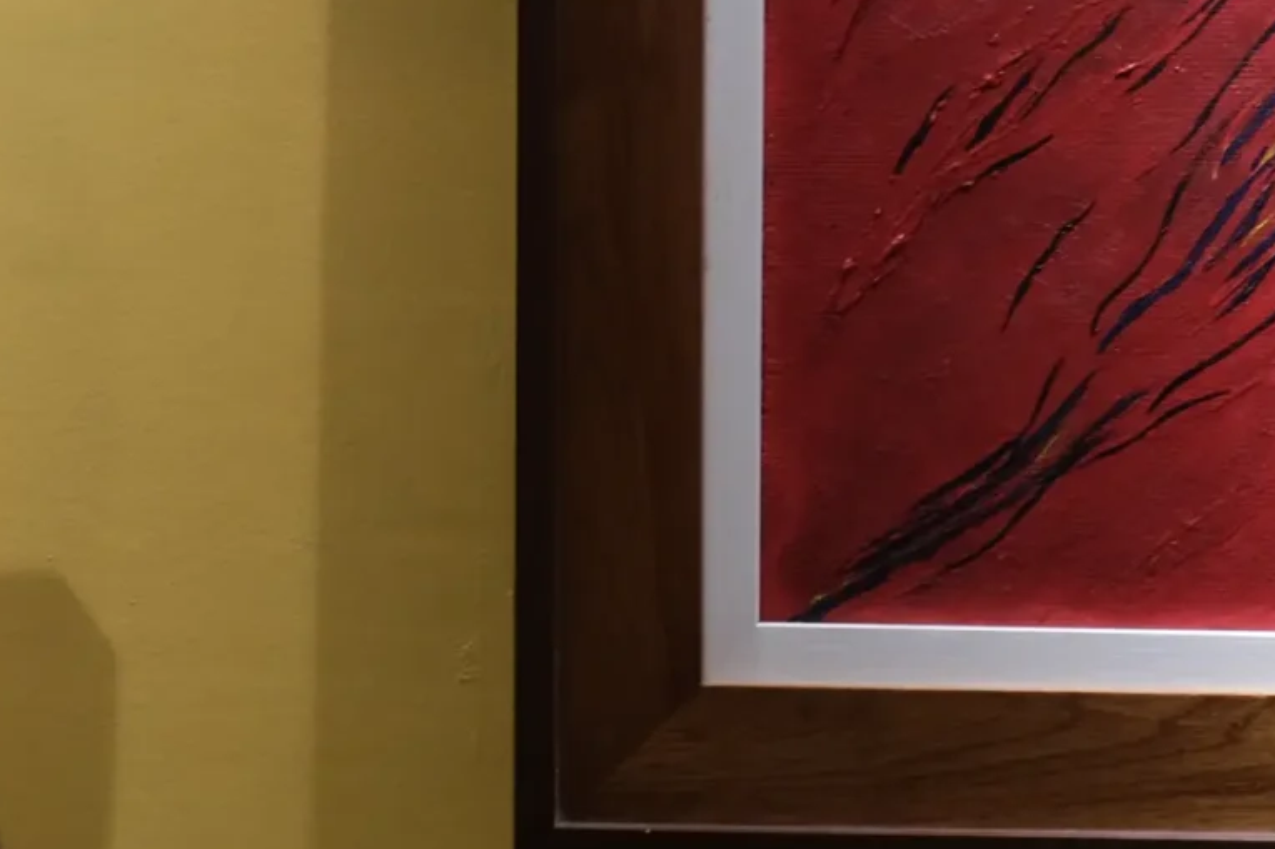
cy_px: 176
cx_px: 761
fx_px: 6055
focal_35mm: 171
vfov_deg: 8.0
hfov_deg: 12.0
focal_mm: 34.2
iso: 500
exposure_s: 1/30
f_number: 4
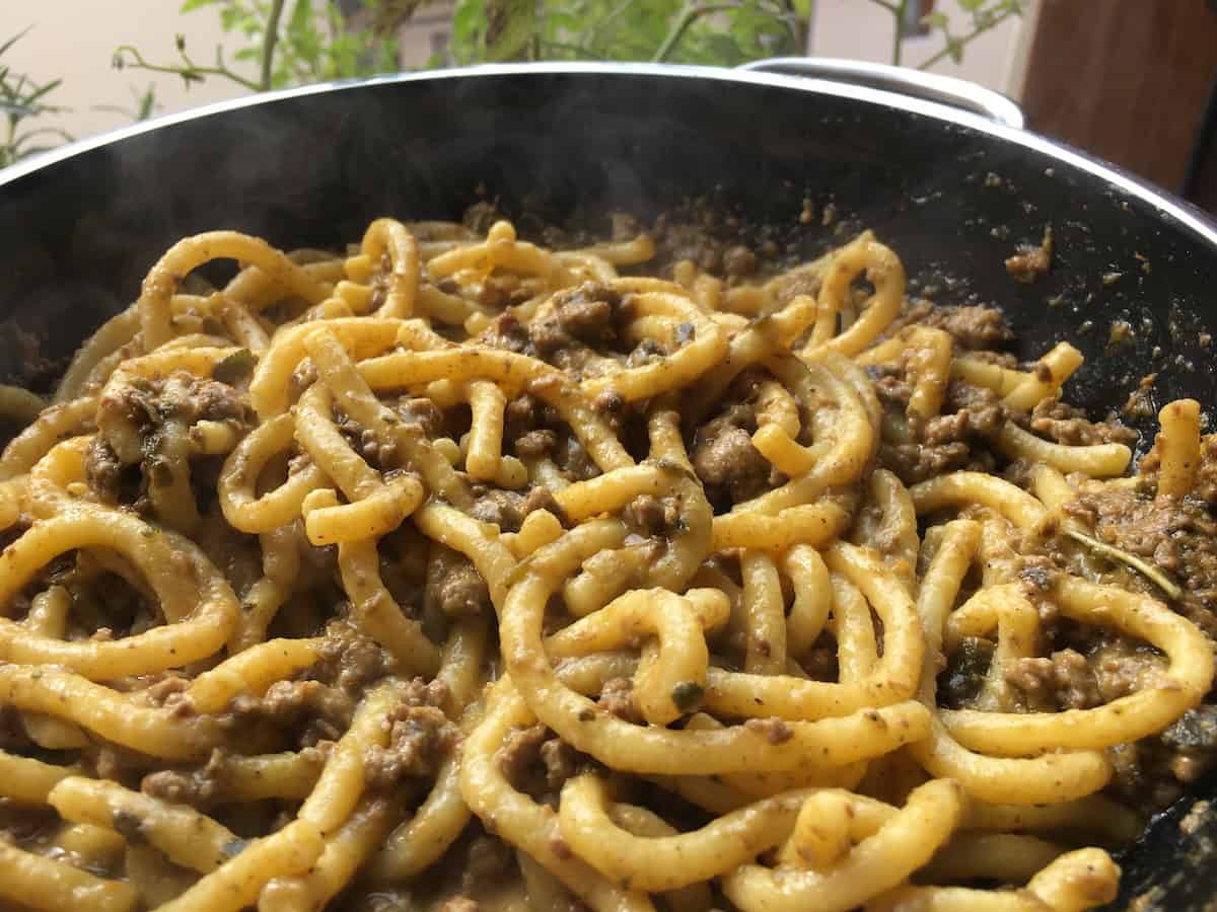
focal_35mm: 29
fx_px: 1020
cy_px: 456
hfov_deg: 61.7
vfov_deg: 48.2
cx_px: 608
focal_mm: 4.2
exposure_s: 1/204
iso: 25
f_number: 2.2
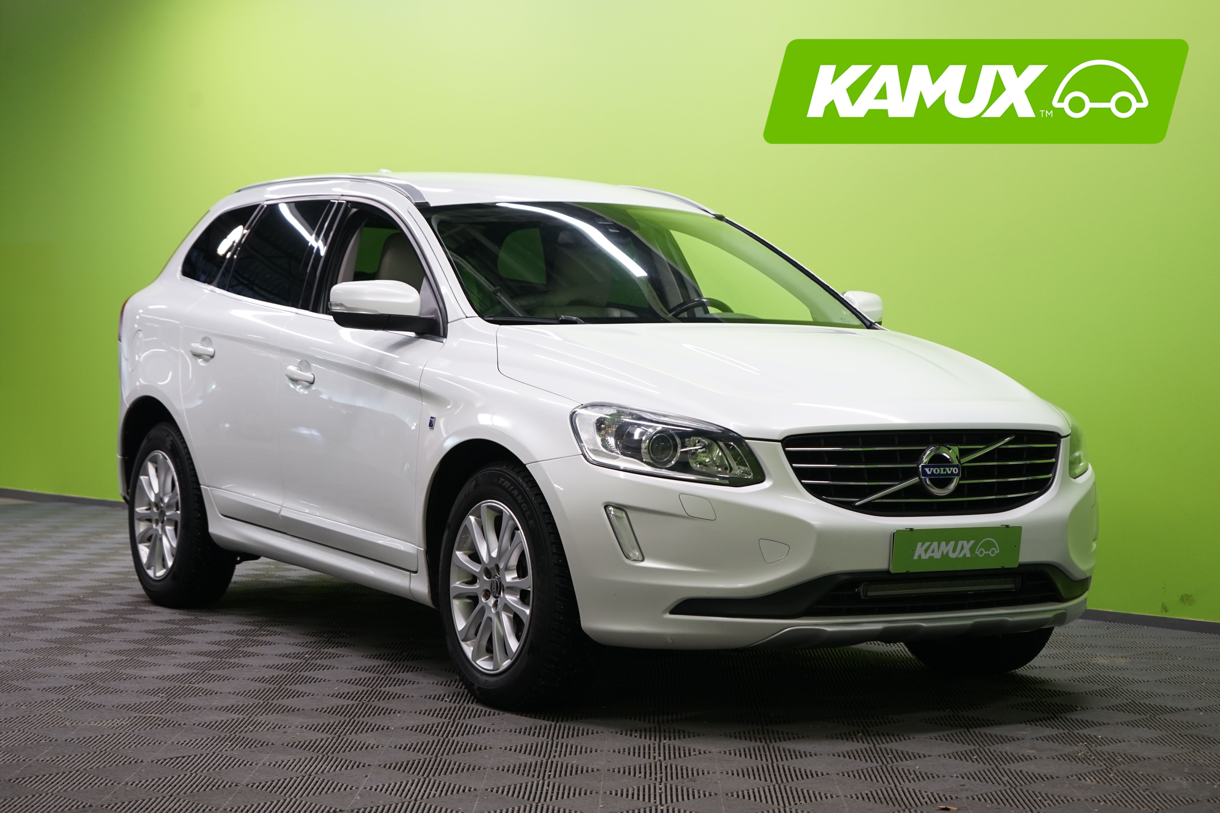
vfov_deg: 19.5
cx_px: 610
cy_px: 406
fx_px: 2372
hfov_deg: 28.8
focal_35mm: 70
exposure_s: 1/50
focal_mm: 70
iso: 640
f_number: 5.6
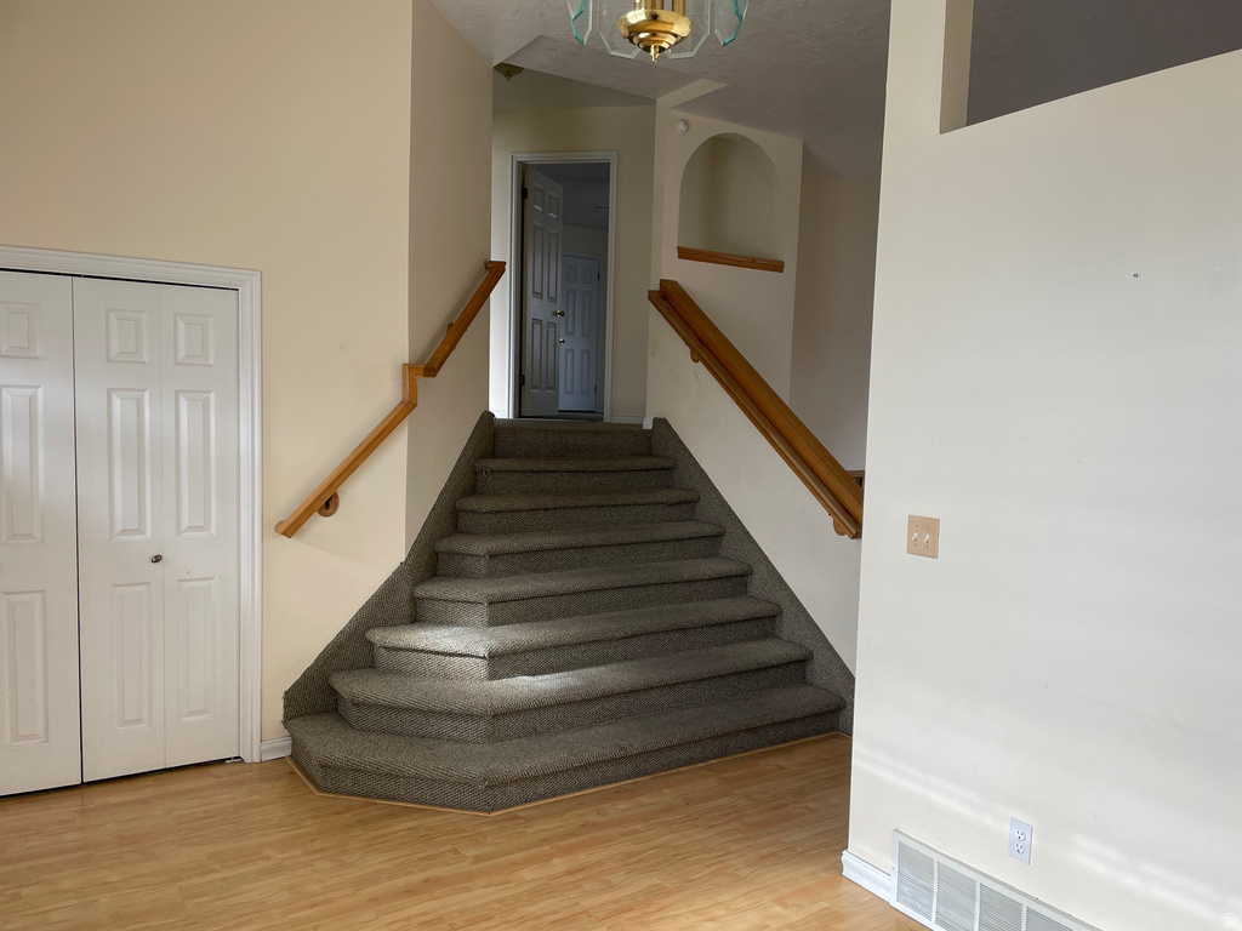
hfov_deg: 67.3
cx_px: 621
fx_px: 933
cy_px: 466
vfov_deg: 53.1
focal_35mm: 26
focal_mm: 4.2
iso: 32
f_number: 1.6
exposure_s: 1/121
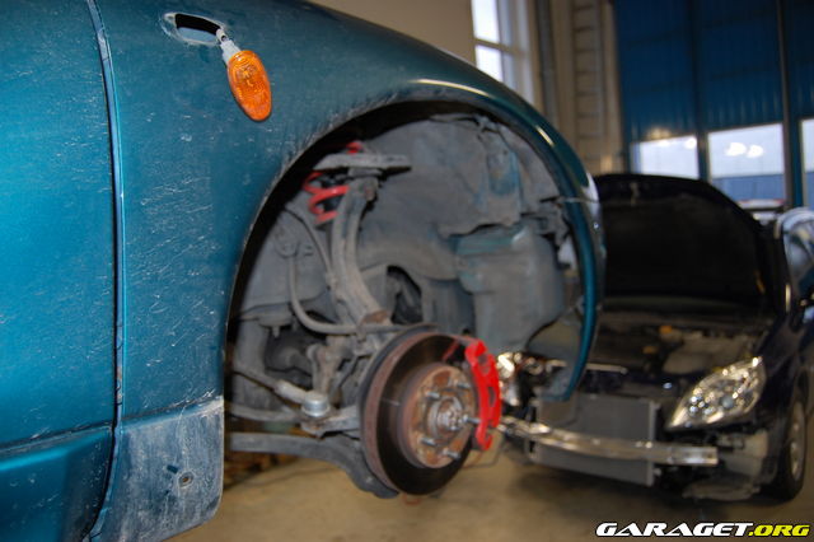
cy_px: 271
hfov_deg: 67.4
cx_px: 407
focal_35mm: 27
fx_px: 610
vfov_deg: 47.9
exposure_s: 1/60
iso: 400
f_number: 3.5
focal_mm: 18
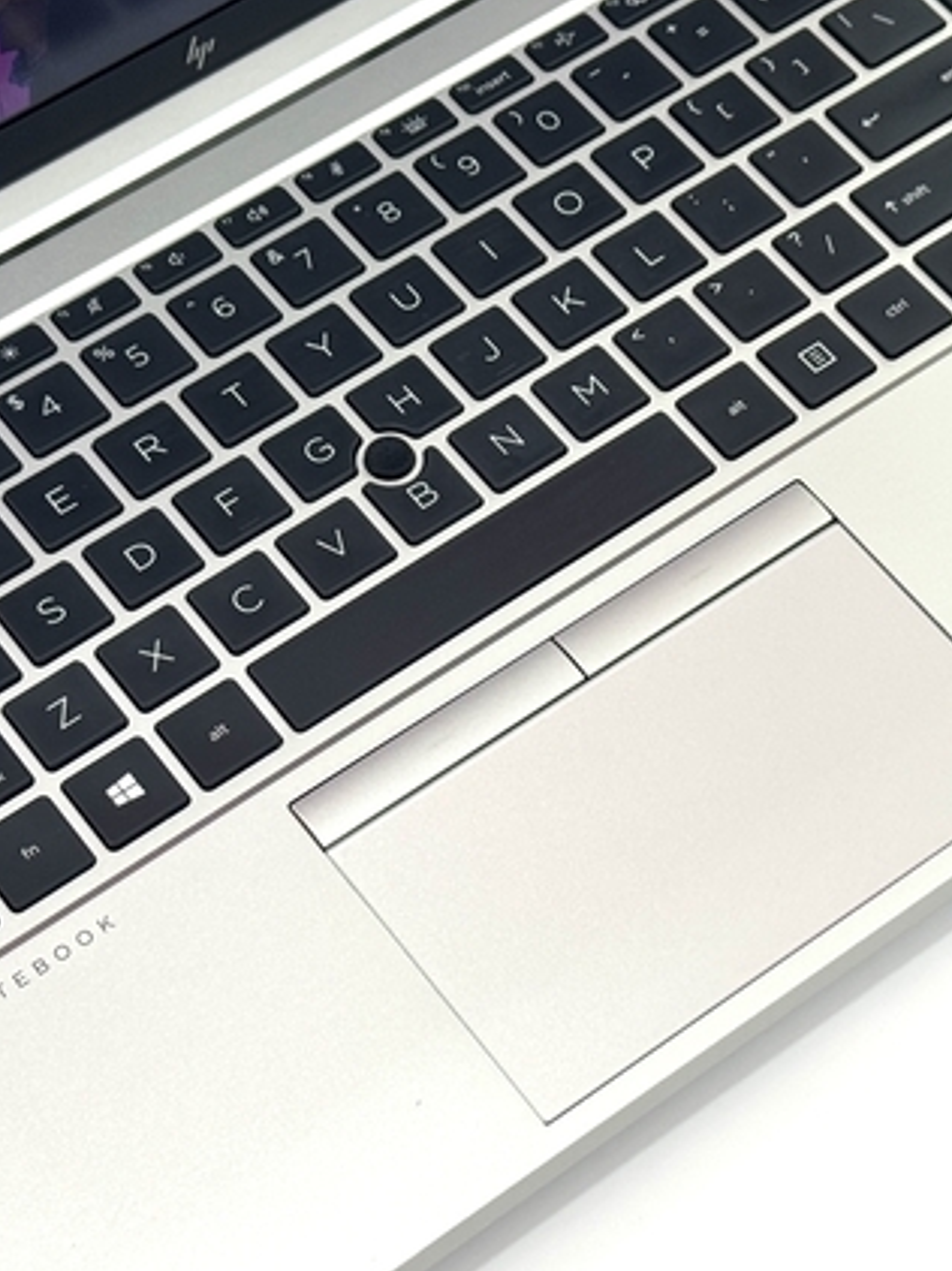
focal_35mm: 91
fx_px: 3340
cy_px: 551
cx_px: 491
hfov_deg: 16.2
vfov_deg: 21.5
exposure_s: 1/100
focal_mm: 6.76
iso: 64
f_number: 1.78
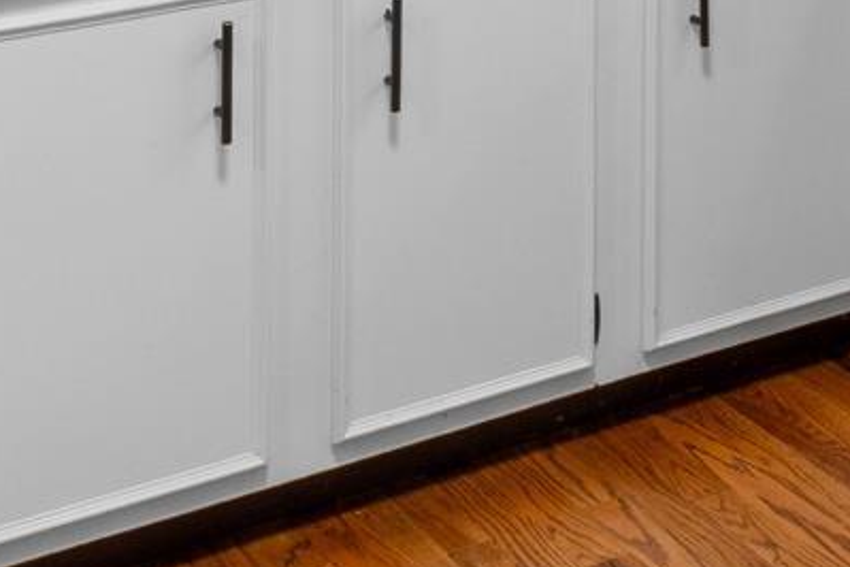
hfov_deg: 20.7
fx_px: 2219
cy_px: -628
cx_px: 929
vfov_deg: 12.5
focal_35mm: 94
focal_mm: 10
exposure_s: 1/3
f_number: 9
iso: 200
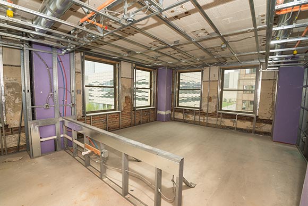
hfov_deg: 100.4
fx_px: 128
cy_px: 103
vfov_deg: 77.4
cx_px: 154
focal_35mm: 15
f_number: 6.7
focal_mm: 15
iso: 800
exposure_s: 1/180
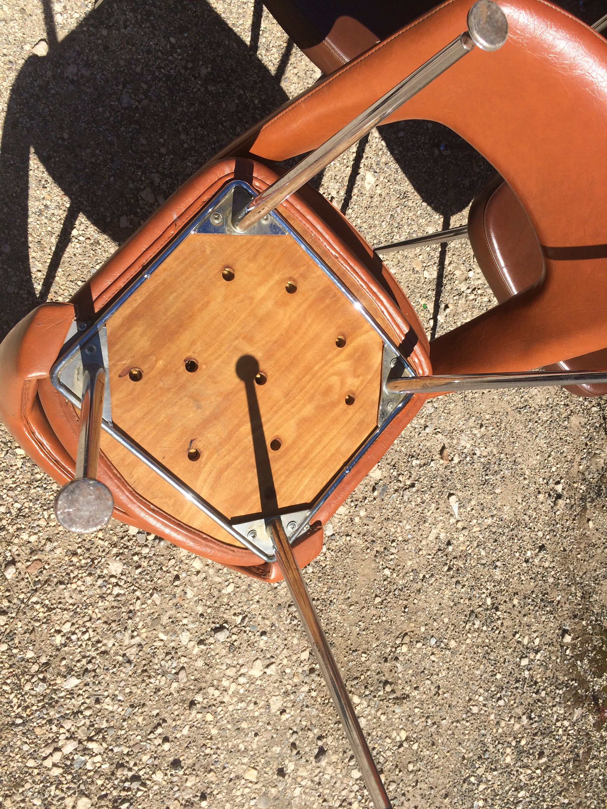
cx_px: 304
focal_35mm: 29
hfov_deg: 48.2
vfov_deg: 61.7
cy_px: 404
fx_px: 678
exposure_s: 1/2283
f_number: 2.2
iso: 32
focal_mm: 4.15
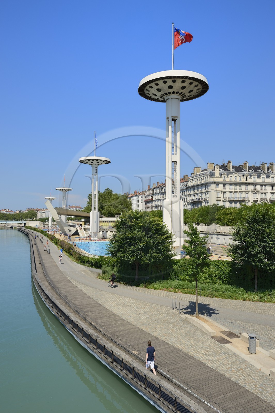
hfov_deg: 42.3
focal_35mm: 31
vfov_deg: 60.3
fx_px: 356
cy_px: 206
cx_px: 138
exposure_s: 1/250
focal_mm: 31
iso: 100
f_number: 10
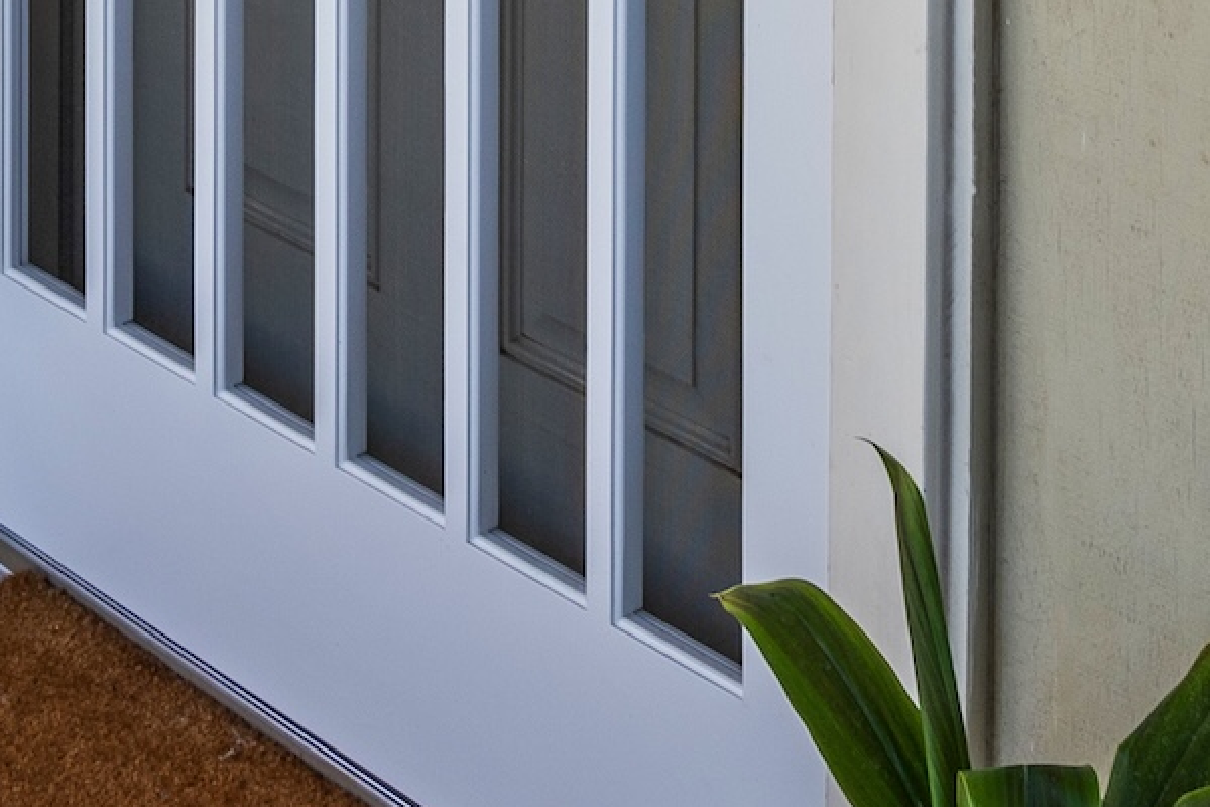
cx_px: 387
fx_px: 3226
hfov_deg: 21.1
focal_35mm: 96
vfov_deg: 11.5
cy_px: -1202
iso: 100
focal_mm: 16
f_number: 8
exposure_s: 1/50
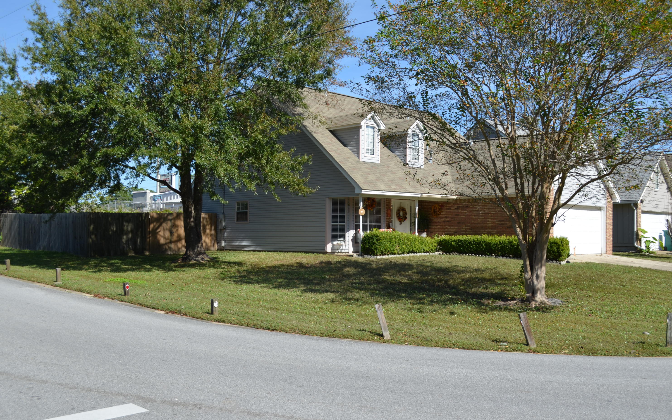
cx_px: 336
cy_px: 210
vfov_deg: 34.4
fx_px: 678
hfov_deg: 52.7
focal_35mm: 37
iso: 100
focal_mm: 24
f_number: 8
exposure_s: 1/250
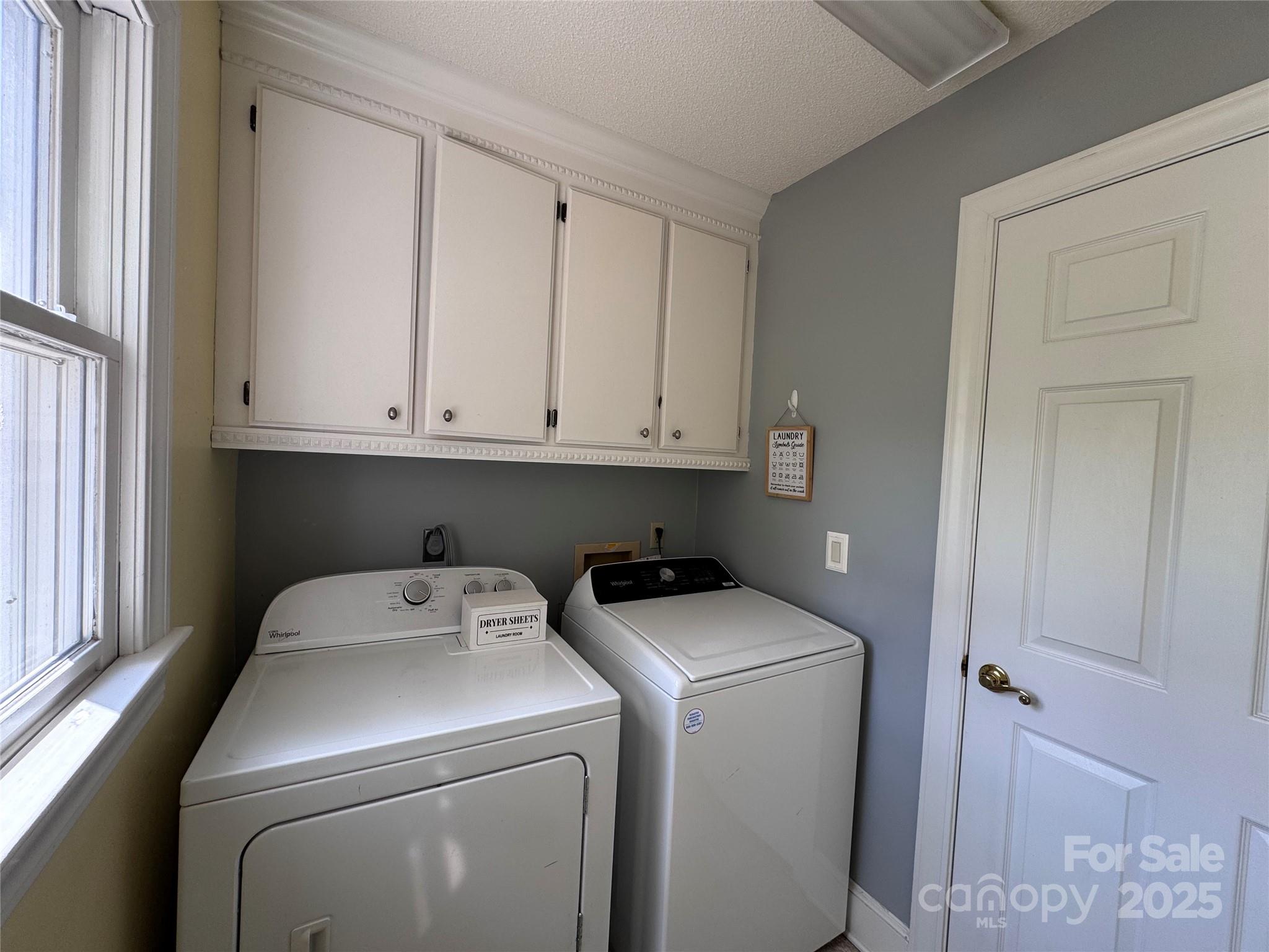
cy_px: 476
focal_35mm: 14
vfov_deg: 85.7
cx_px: 634
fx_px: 513
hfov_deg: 102.1
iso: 64
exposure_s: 1/99
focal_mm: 2.22
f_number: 2.2
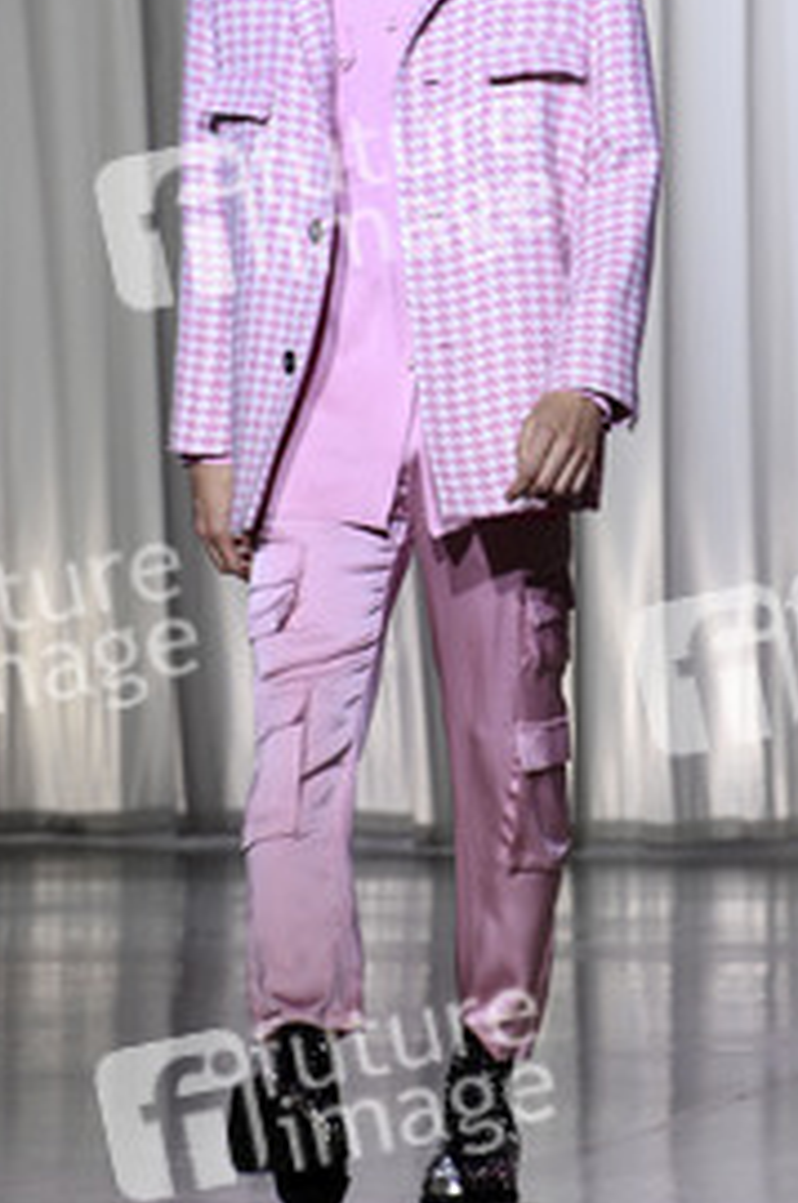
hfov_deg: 3.1
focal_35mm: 445
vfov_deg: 4.6
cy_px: 428
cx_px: 455
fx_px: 14852
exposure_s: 1/250
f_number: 7.1
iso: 4000
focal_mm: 300
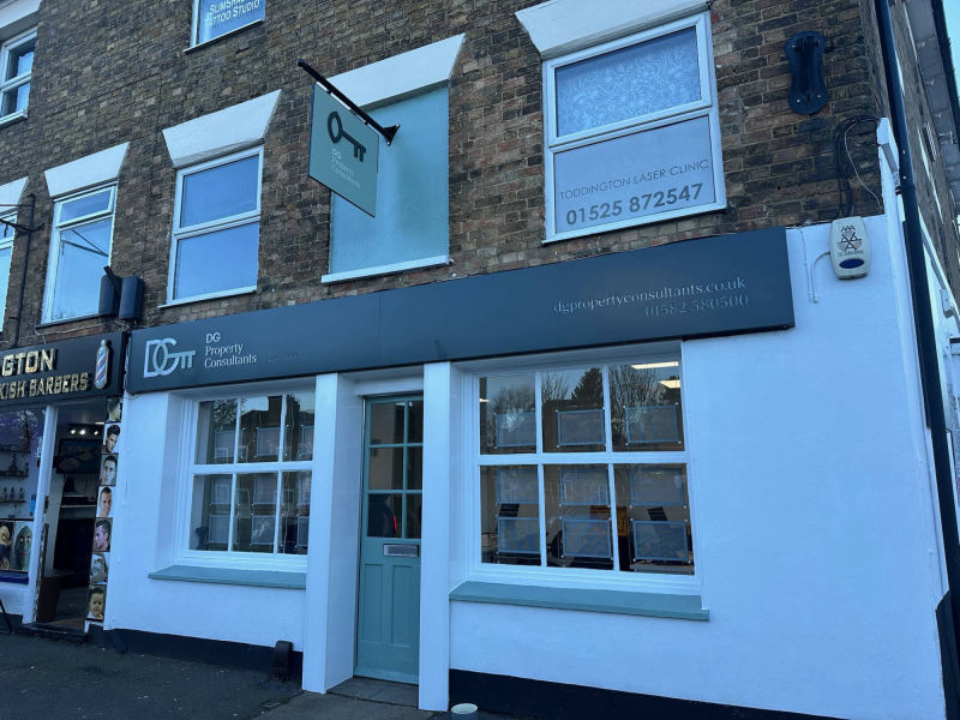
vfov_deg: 56.8
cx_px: 480
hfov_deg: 71.6
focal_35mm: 24
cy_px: 360
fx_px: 666
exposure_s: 1/650
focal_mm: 6.86
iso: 80
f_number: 1.78
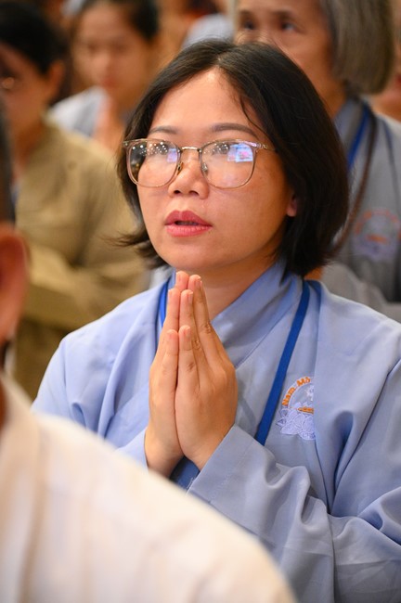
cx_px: 200
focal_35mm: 120
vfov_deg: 17.1
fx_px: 2009
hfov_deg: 11.4
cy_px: 302
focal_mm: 120
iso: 8000
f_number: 4
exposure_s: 1/125
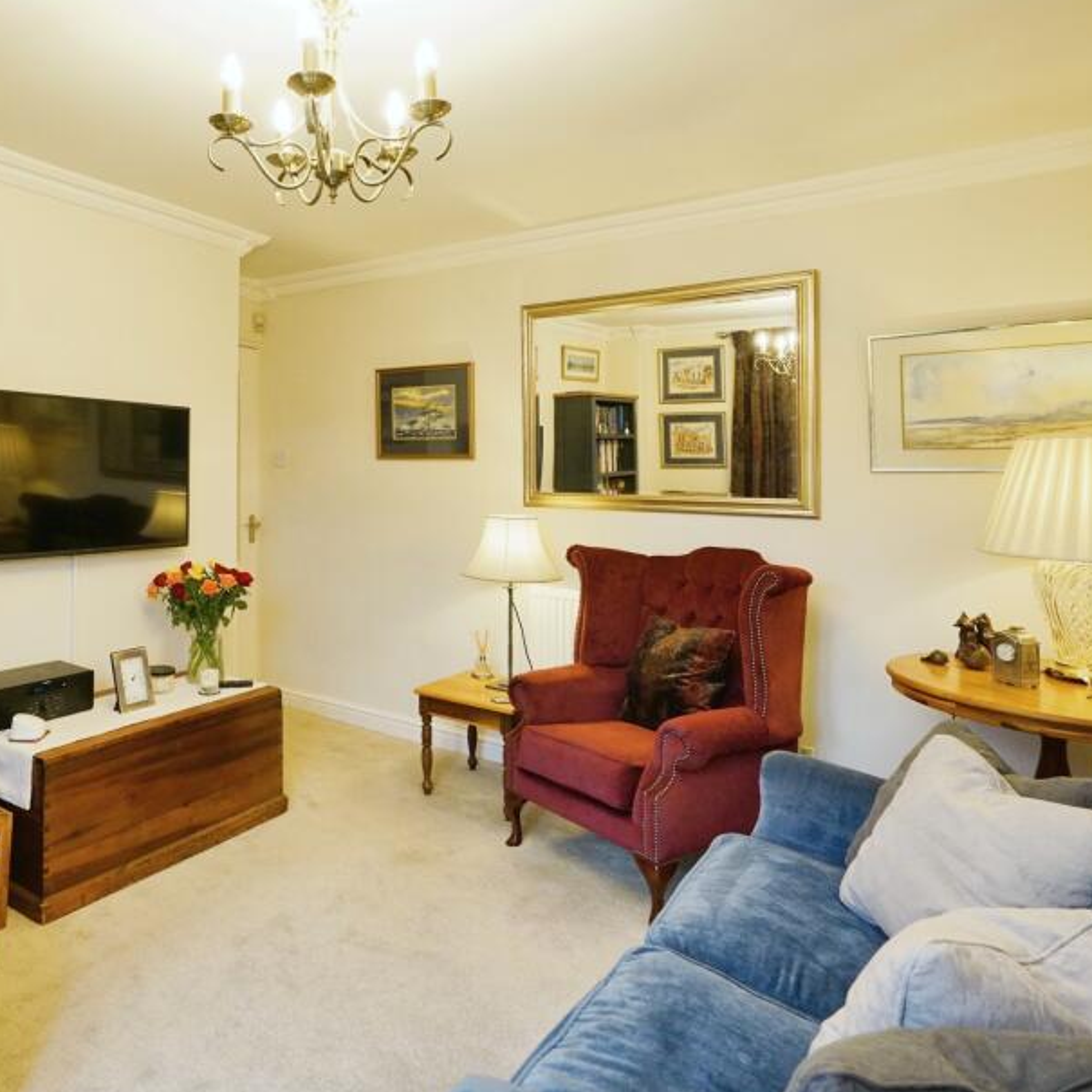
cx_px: 307
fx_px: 821
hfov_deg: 64.2
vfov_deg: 67.0
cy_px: 481
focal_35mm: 23
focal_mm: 16
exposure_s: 1/40
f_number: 7.1
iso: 2000
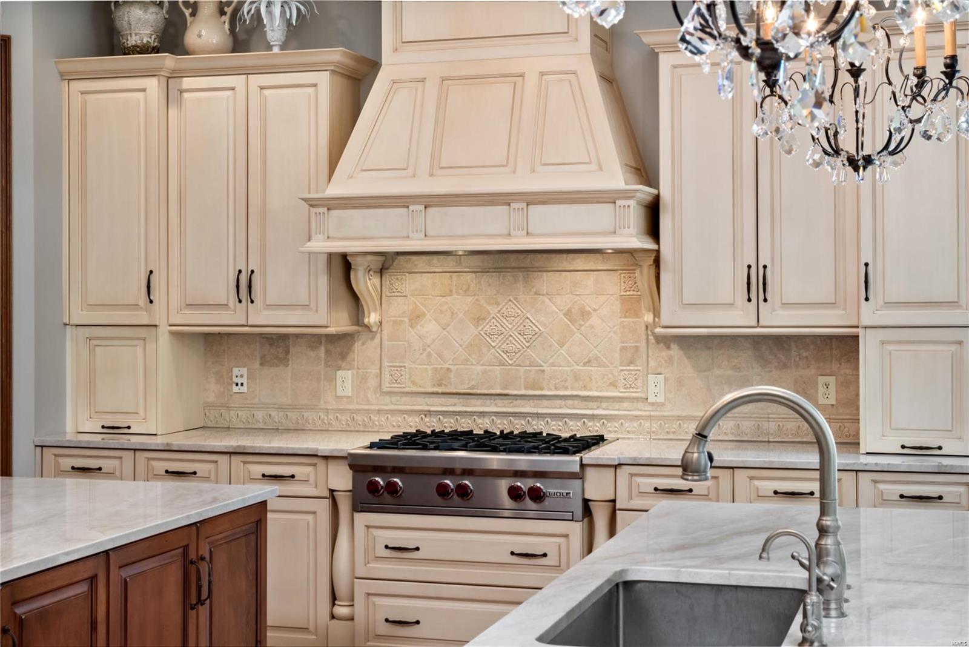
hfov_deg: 35.6
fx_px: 1508
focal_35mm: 56
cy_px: 324
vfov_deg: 24.2
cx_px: 484
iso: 400
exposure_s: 1/40
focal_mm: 28
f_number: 8
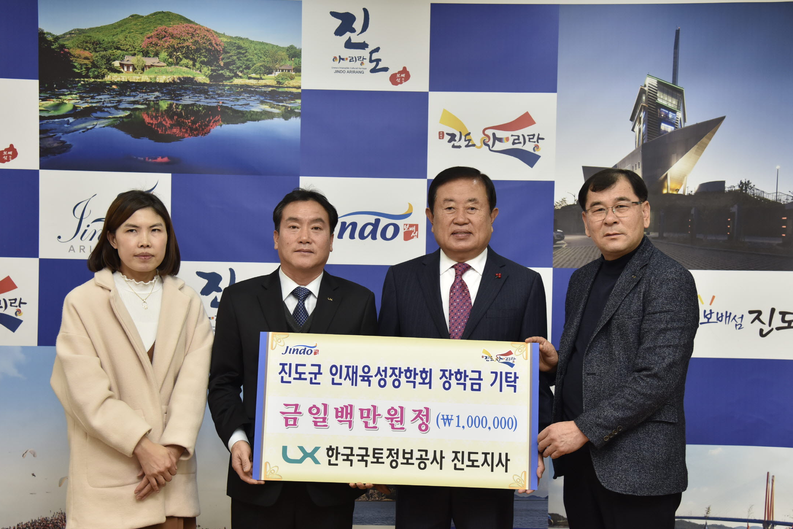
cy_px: 289
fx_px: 1168
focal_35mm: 53
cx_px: 387
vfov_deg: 25.5
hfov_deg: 37.5
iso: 800
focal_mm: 48
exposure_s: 1/125
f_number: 4.5
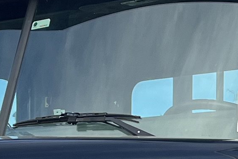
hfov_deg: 10.7
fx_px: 1270
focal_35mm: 192
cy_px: 430
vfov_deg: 6.7
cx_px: 156
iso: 50
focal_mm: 5.1
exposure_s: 1/992
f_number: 1.6
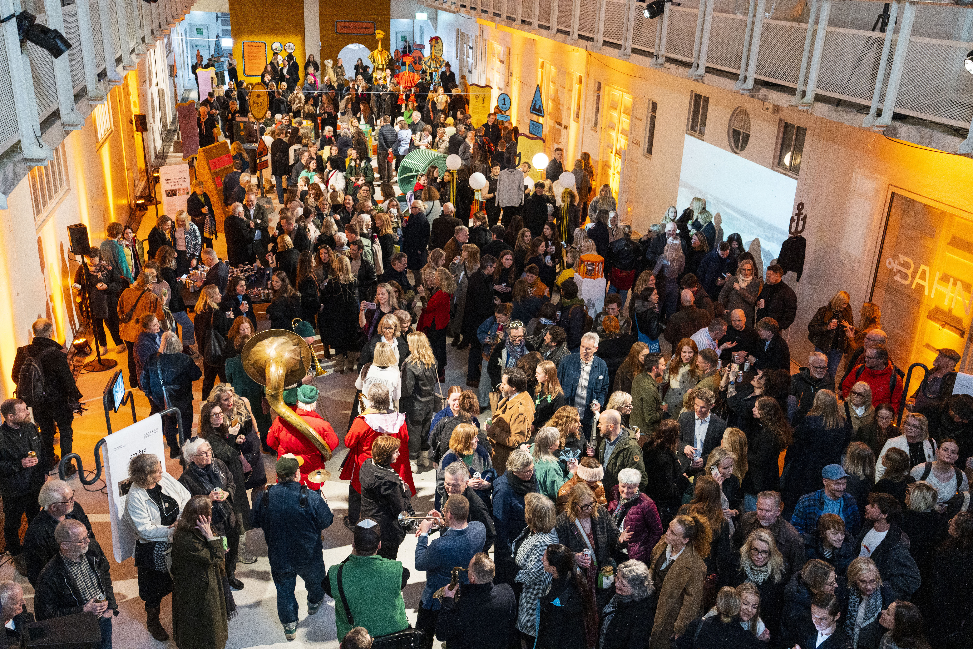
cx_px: 486
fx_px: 946
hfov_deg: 54.4
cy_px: 324
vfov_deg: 37.9
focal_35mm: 35
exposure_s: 1/100
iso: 3200
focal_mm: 35
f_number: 2.8
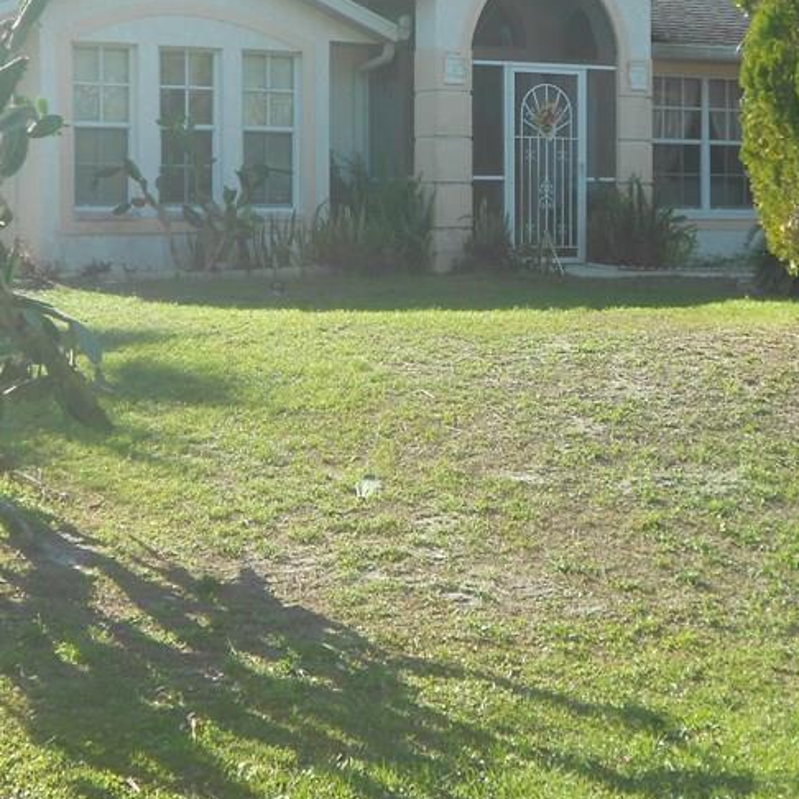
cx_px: 500
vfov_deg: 21.6
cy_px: 309
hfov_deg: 21.6
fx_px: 2089
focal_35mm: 80
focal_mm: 7.7
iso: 80
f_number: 4.2
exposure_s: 1/320
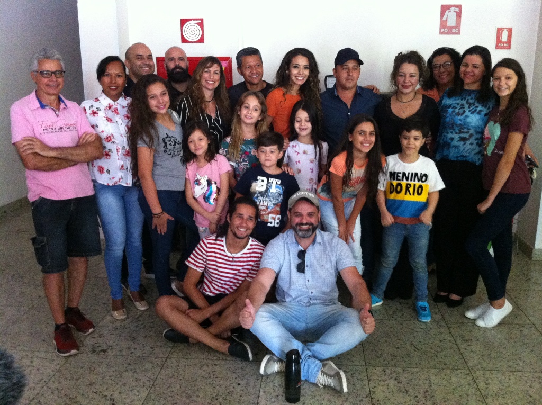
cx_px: 271
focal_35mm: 35
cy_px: 202
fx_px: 547
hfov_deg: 52.7
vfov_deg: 40.6
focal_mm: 3.85
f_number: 2.8
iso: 500
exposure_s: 1/17
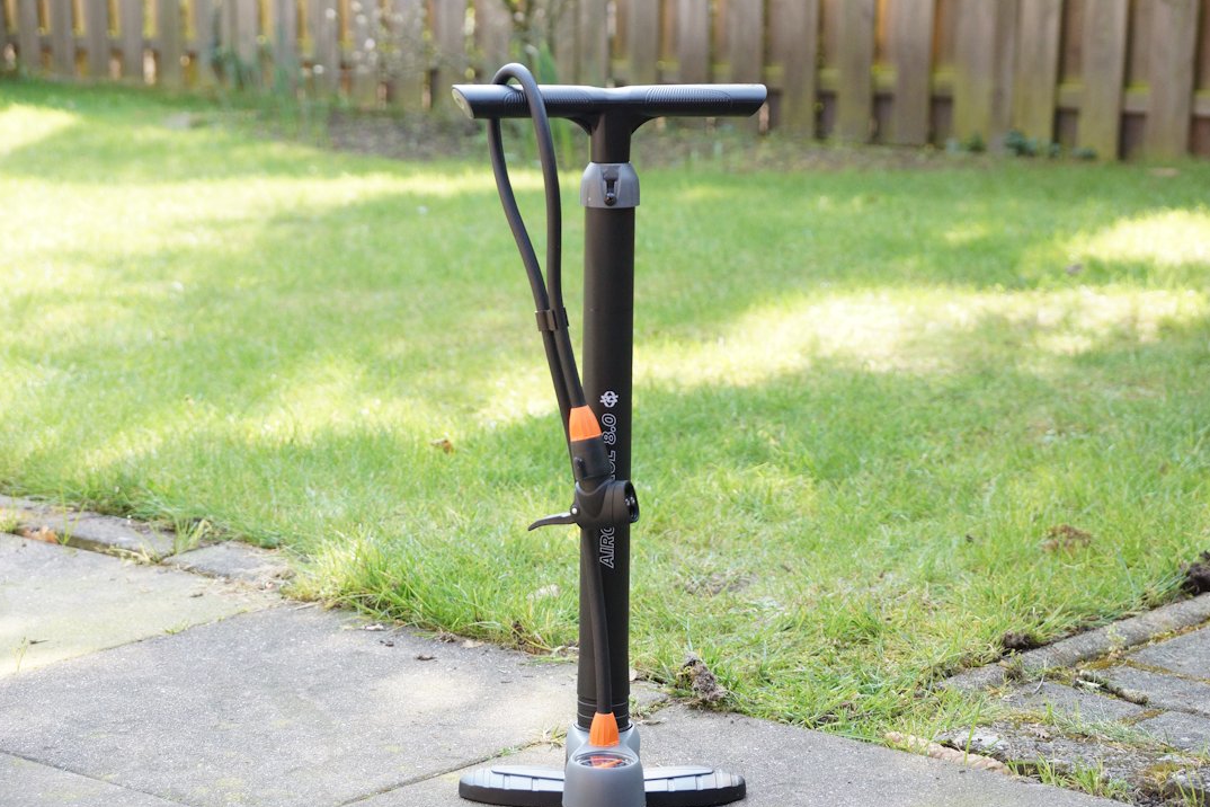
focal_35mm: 85
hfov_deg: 24.0
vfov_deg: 16.2
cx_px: 611
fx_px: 2840
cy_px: 412
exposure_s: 1/500
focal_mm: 55
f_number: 5.6
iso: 800
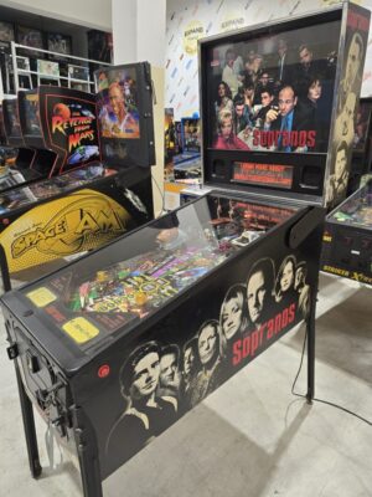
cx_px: 186
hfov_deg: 58.9
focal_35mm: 23
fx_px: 330
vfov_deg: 73.9
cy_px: 248
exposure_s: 1/100
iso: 125
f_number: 1.7
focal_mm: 6.3
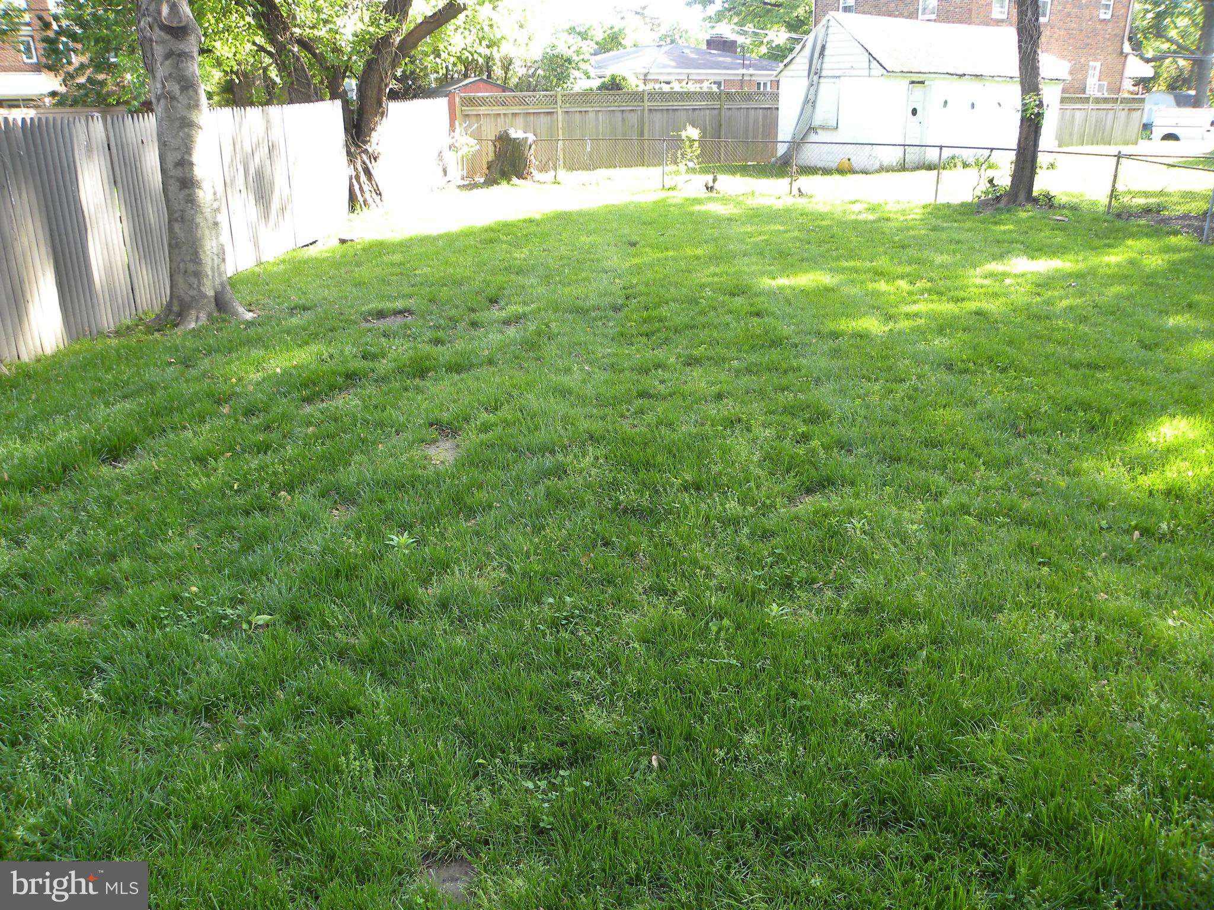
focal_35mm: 26
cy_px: 455
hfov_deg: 67.3
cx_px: 607
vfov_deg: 53.1
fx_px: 912
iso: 72
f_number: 2.8
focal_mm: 4.6
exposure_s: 1/74.7
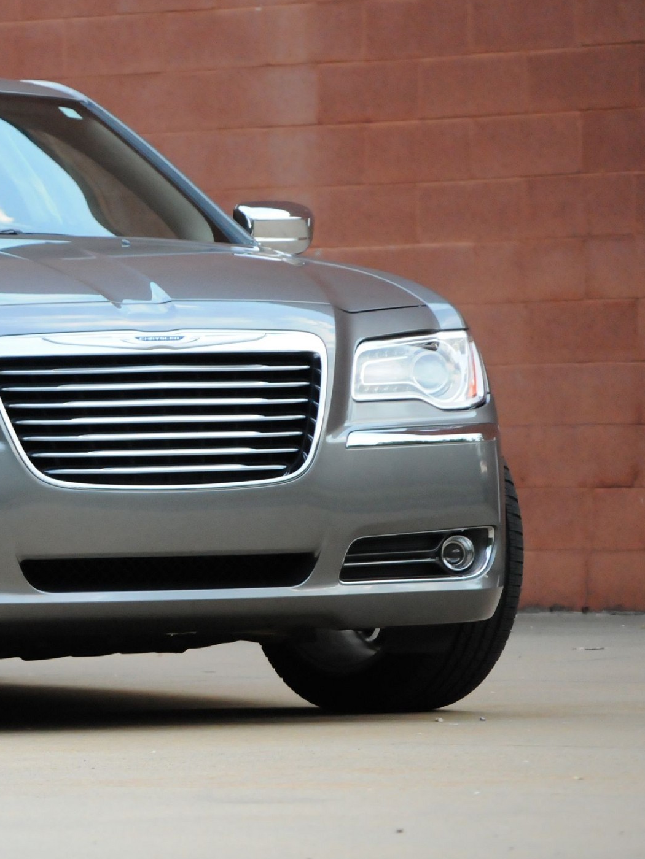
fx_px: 7031
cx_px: -92
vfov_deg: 7.0
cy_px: 366
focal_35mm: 283
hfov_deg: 5.2
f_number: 5.6
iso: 2000
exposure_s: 1/200
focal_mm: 110
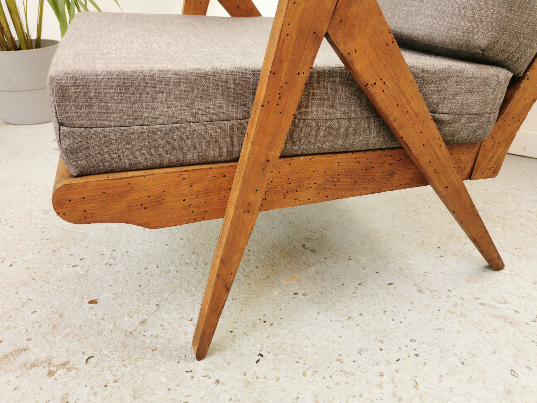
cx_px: 268
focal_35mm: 27
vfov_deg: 51.4
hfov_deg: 65.3
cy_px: 202
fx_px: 419
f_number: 1.8
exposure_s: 1/100
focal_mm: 5.58
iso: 100
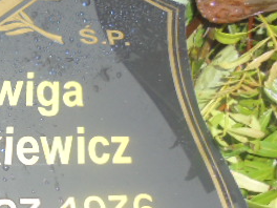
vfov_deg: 23.2
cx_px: -54
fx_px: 504
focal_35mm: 63
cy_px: 141
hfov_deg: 27.2
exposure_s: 1/80
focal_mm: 4.6
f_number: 3.5
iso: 100
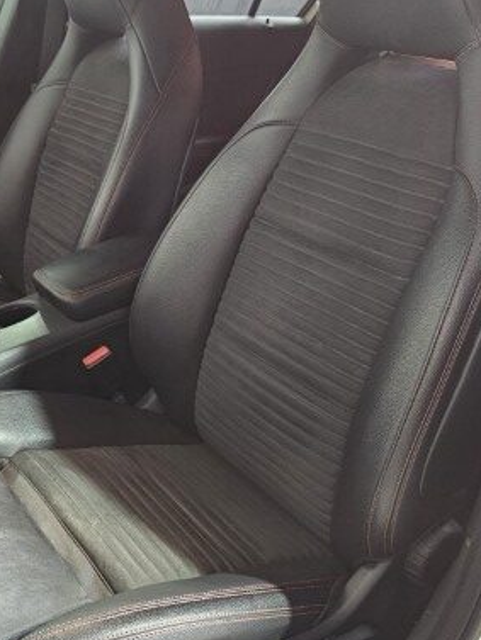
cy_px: 309
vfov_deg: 47.8
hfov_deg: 36.1
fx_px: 722
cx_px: 129
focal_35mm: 39
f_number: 1.7
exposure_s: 1/50
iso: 500
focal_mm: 6.3
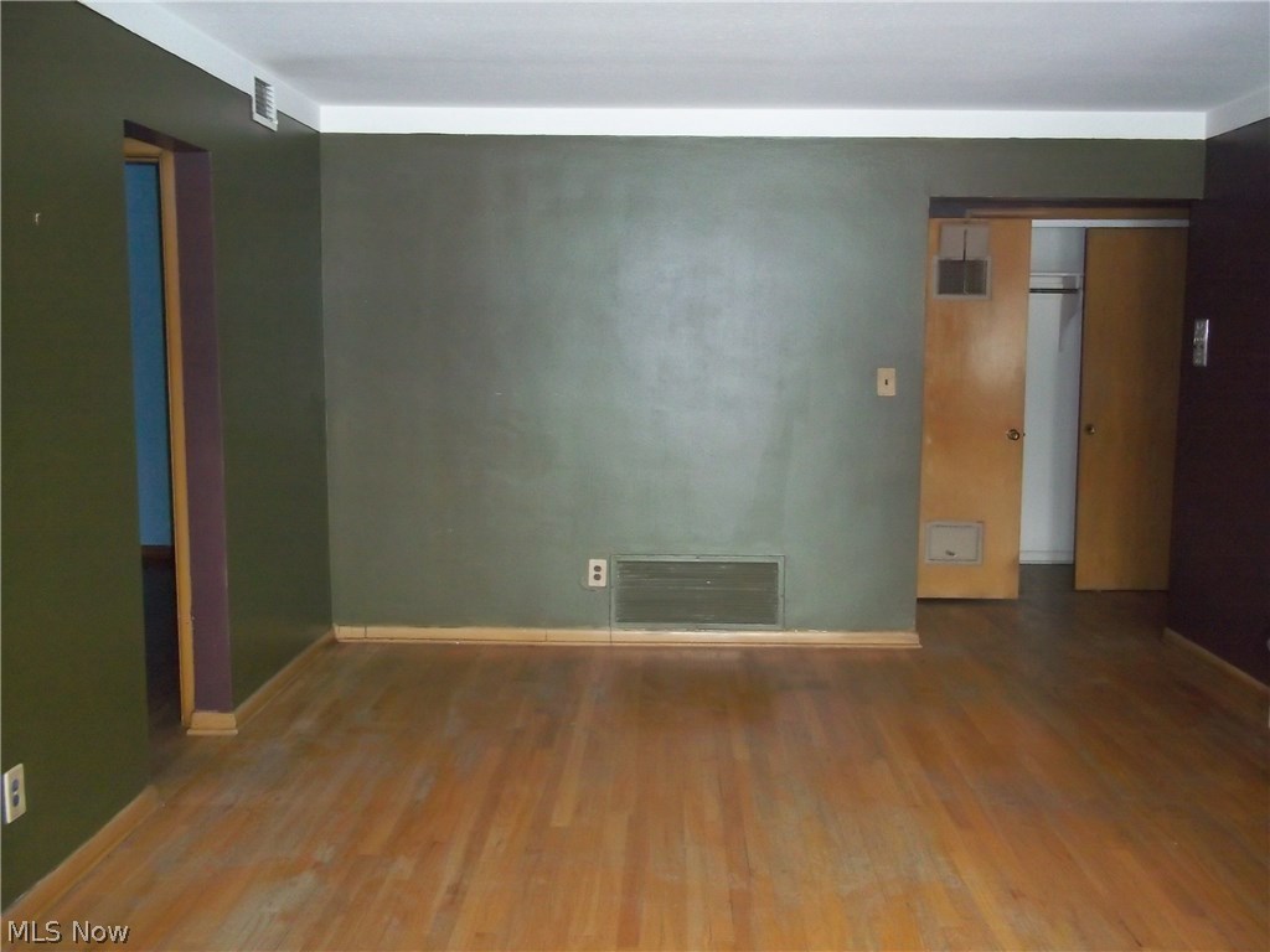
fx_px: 1321
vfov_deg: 39.7
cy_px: 476
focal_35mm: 36
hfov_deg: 51.4
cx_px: 635
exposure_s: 1/30
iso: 400
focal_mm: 6.5
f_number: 3.1
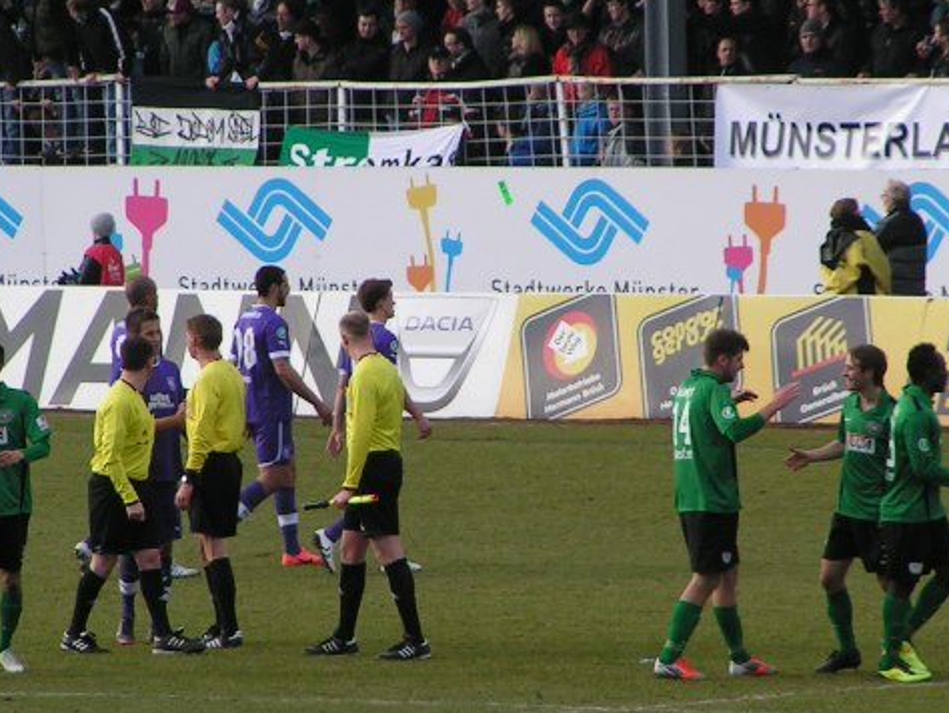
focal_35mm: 550
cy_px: 373
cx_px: 462
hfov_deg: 3.6
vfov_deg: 2.7
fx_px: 15086
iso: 50
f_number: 3.5
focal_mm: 49.8
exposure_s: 1/400
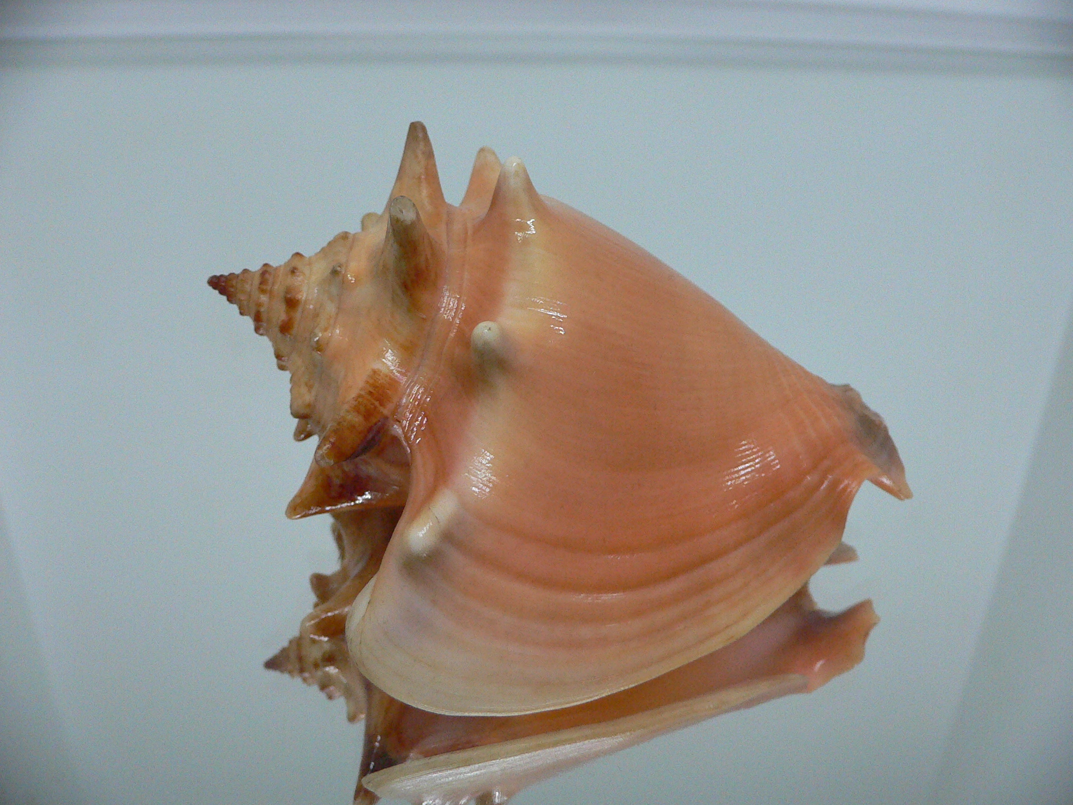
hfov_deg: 52.6
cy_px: 402
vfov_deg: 40.7
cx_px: 536
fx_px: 1085
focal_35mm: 35
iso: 200
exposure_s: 1/60
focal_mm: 4.6
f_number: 2.8
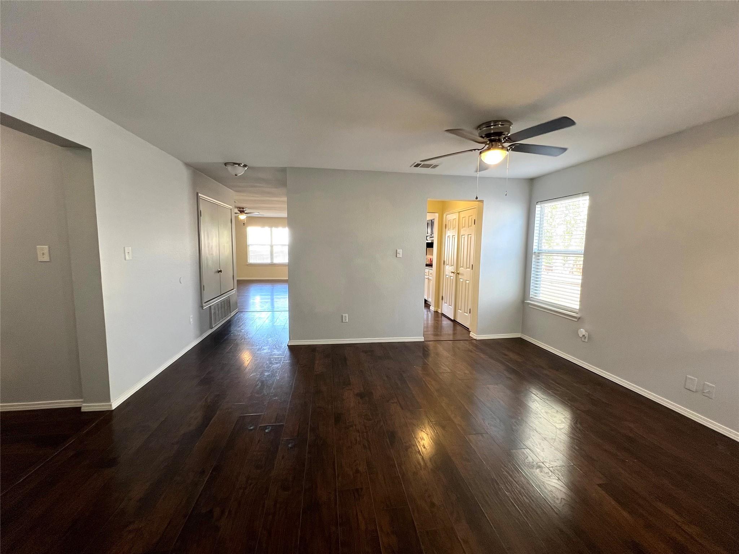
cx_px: 370
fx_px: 278
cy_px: 277
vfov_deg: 89.9
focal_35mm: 13
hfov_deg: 106.2
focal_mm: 1.57
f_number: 1.8
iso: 200
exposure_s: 1/120
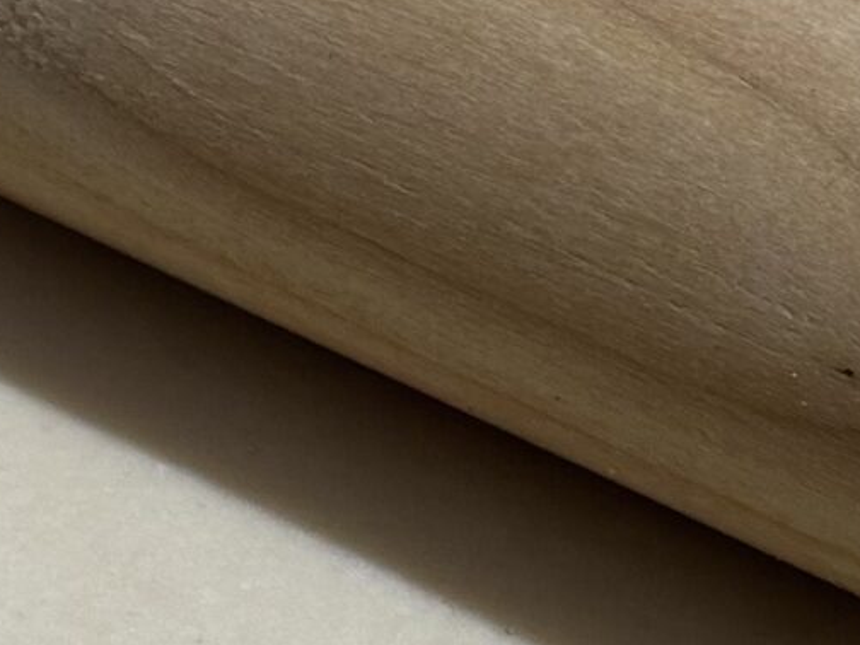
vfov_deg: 10.8
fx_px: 3279
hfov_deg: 14.7
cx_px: 29
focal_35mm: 132
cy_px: 947
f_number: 1.5
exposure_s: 1/60
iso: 160
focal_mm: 5.7
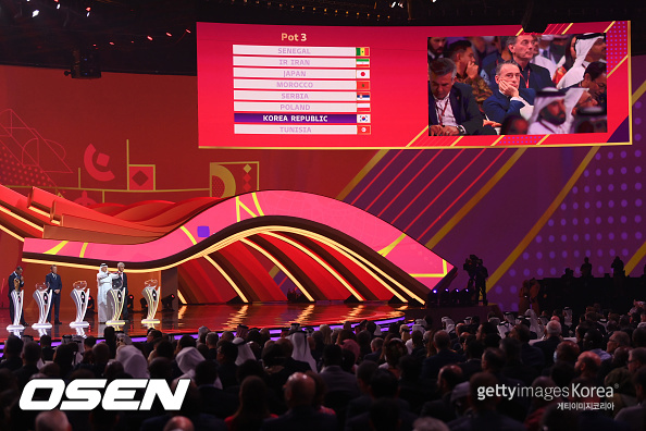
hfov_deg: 20.8
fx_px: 1758
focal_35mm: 98
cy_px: 216
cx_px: 323
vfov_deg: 14.0
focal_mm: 98
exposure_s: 1/320
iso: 2500
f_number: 3.2
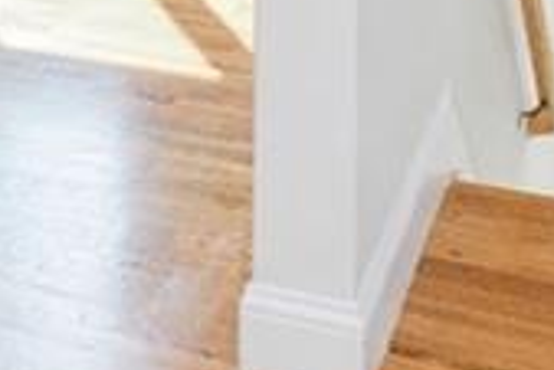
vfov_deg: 11.2
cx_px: -10
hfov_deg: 19.2
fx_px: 1586
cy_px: -508
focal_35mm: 103
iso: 1000
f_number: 8
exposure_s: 1/125
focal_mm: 11
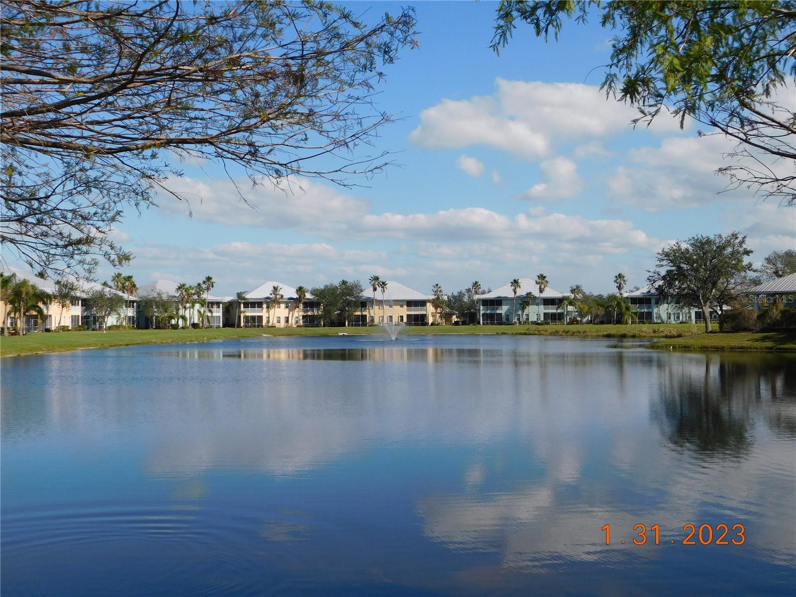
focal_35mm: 45
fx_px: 1035
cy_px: 298
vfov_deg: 32.2
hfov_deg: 42.1
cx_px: 398
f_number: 7.4
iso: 125
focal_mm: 8
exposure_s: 1/500
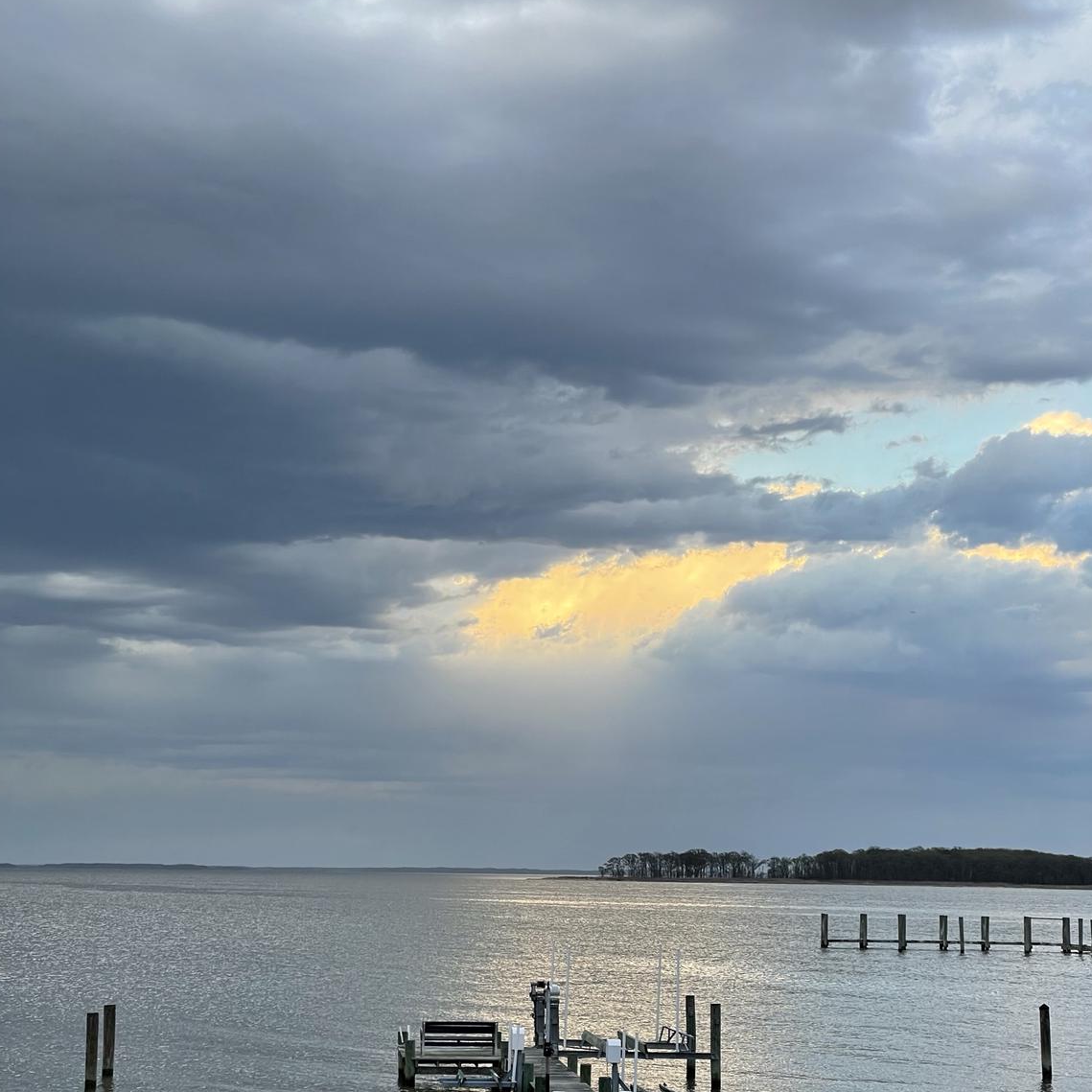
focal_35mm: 62
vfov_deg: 27.6
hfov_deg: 27.7
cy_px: 709
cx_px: 545
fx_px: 2213
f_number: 2
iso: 25
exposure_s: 1/144
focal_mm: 6
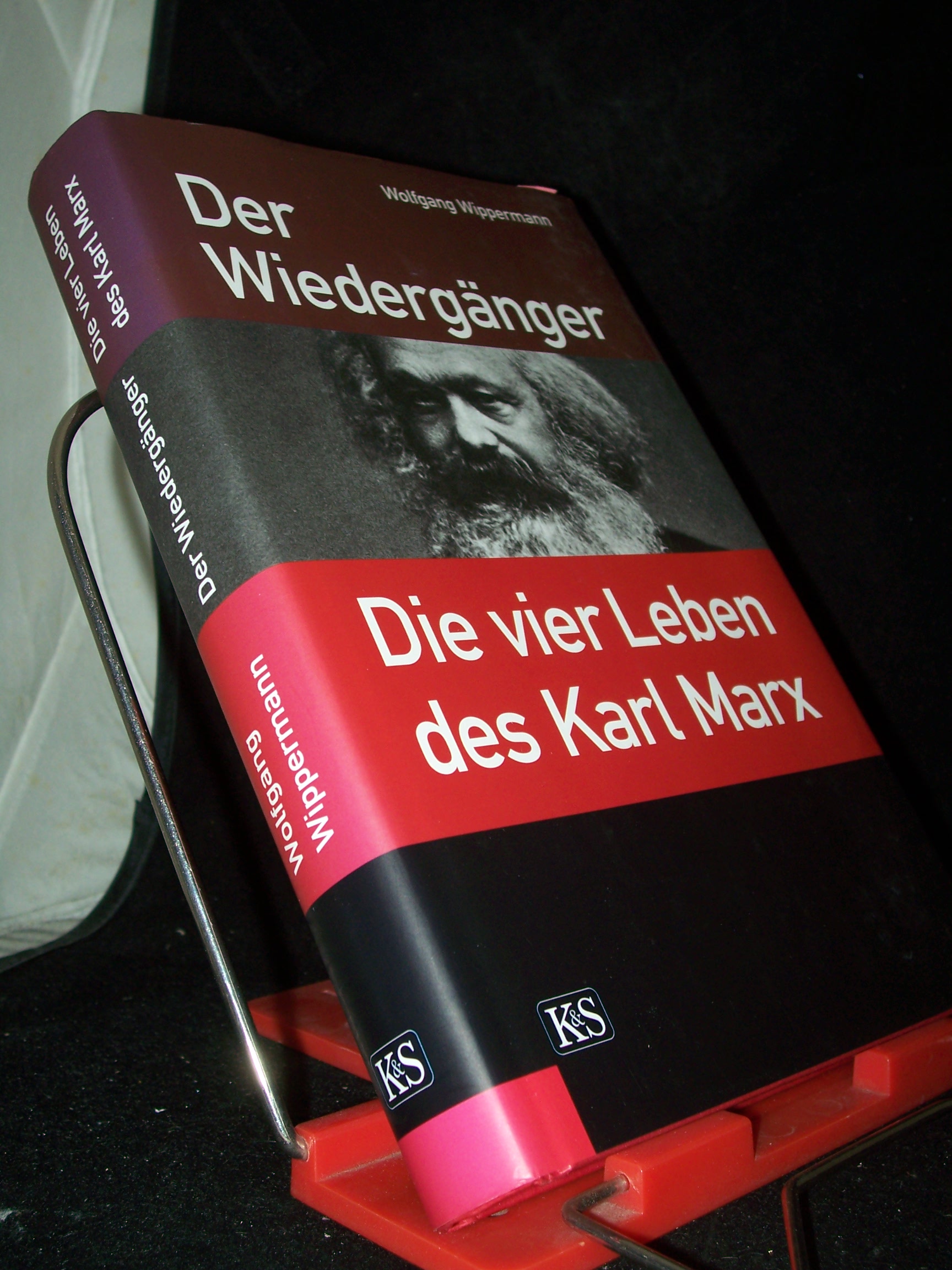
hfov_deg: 34.3
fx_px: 1540
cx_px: 476
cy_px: 635
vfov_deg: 44.8
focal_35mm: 42
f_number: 2.8
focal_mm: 7
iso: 80
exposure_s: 1/60
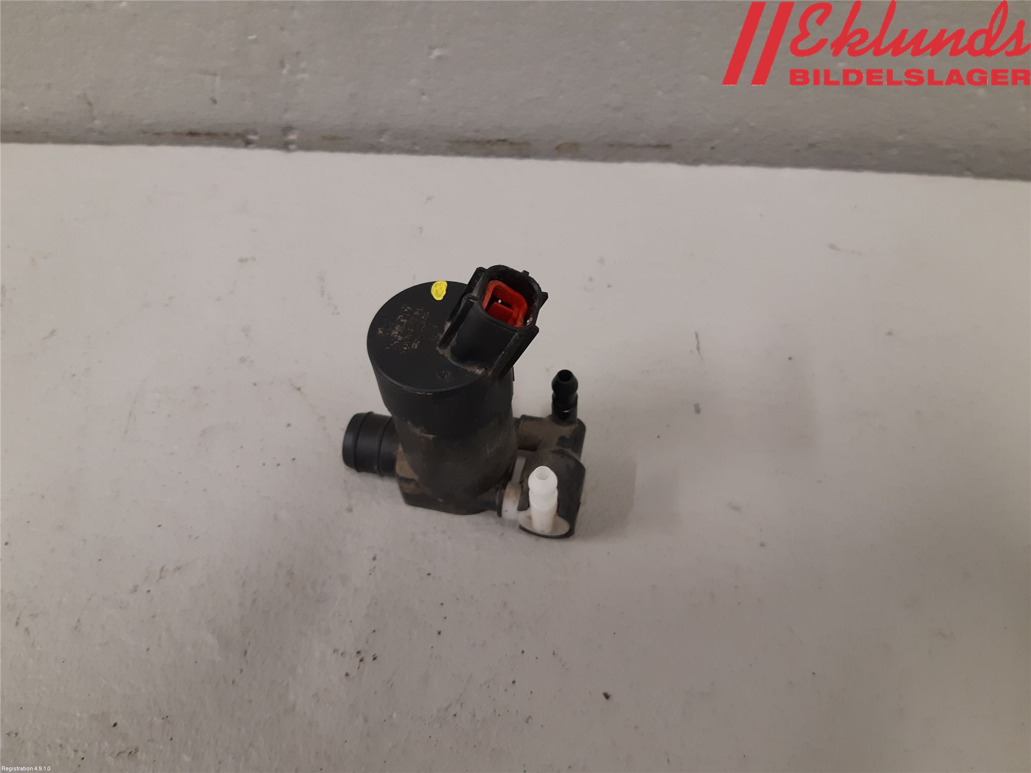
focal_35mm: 26
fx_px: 774
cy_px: 386
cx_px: 516
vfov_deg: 53.1
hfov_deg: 67.3
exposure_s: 1/50
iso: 160
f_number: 1.7
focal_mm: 3.93
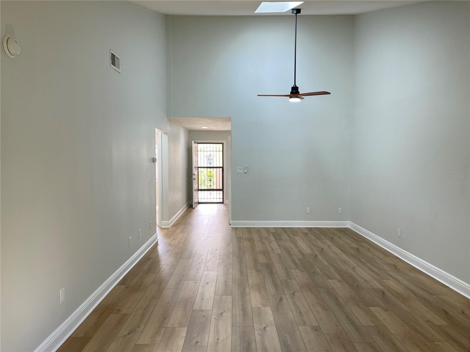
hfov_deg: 69.4
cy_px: 176
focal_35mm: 25
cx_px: 235
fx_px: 339
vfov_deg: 54.9
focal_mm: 5.1
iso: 100
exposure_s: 1/120
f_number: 1.6
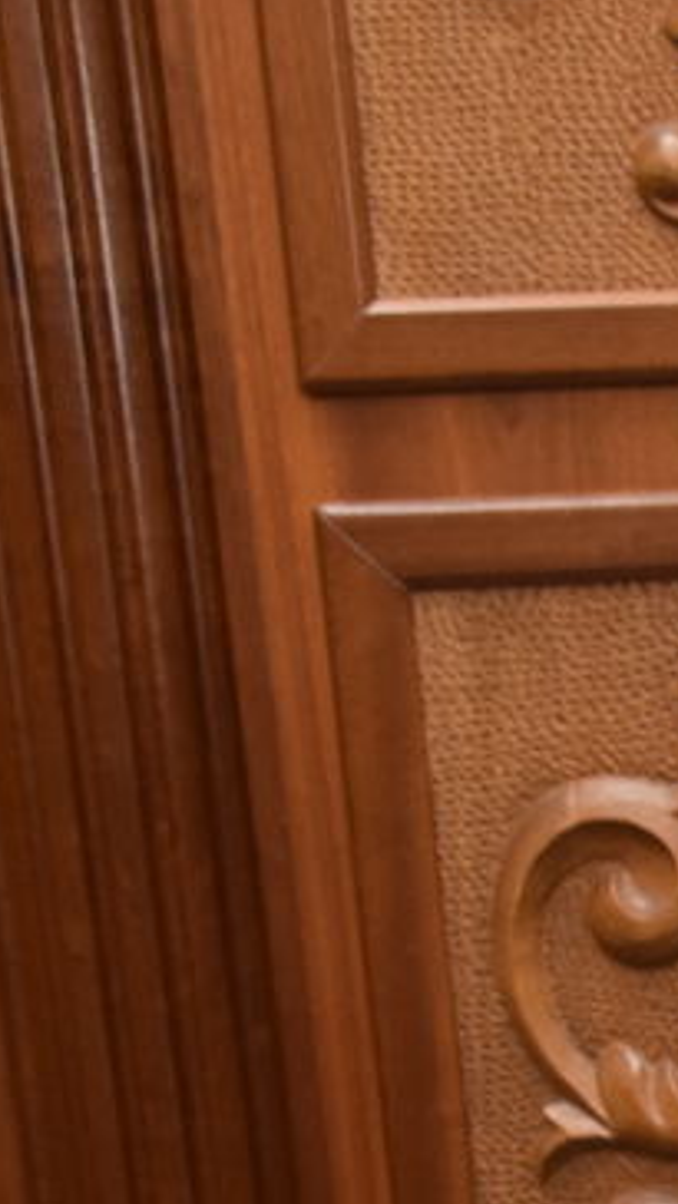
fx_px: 3864
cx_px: 1981
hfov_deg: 8.5
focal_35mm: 121
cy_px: 1424
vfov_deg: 17.0
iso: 1000
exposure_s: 1/100
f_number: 5.6
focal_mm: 20
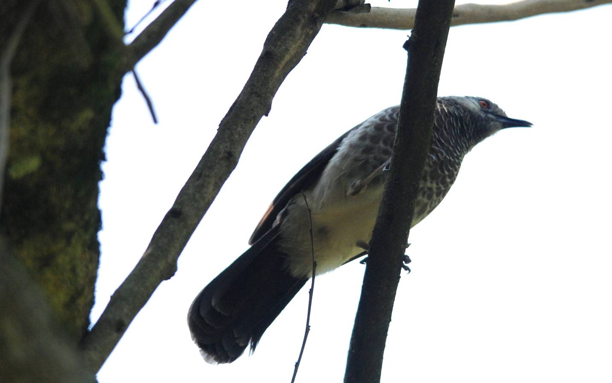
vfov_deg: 2.9
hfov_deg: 4.6
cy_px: 178
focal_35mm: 460
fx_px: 7672
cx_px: 328
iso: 1600
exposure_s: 1/500
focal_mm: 270
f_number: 6
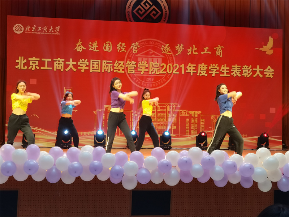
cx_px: 144
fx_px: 434
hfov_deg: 36.8
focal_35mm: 52
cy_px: 108
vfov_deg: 28.0
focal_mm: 5.58
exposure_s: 1/45
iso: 160
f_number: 1.8
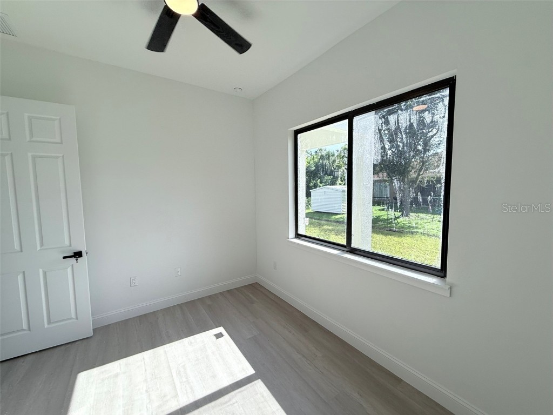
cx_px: 276
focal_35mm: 14
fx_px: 224
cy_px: 208
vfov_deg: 85.7
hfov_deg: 102.1
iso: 50
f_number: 2.2
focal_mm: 2.22
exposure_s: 1/531
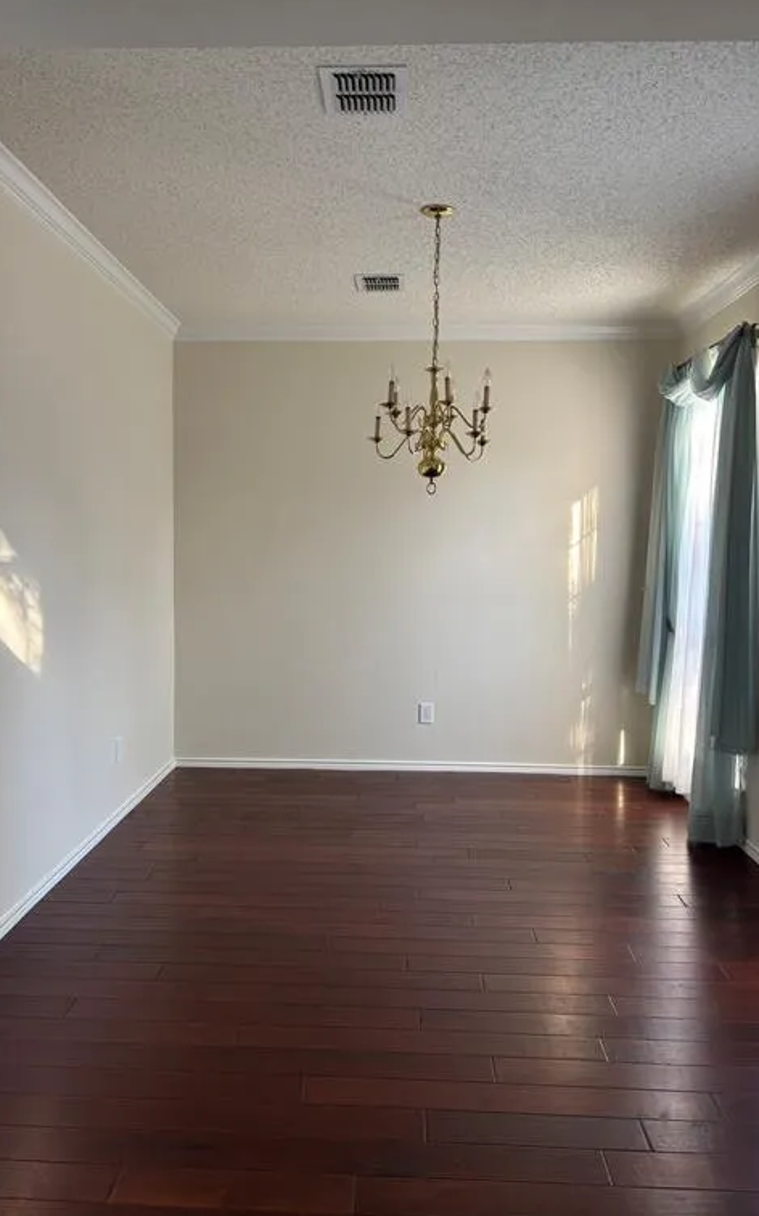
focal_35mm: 28
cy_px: 606
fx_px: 927
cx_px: 362
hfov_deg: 44.5
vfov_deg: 66.5
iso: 80
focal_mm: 5.96
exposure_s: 1/60
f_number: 1.6
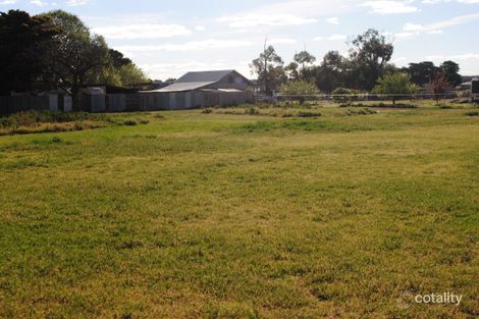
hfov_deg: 41.1
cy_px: 160
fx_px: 638
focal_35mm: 48
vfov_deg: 28.1
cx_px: 240
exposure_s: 1/250
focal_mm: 32
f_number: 8
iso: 100
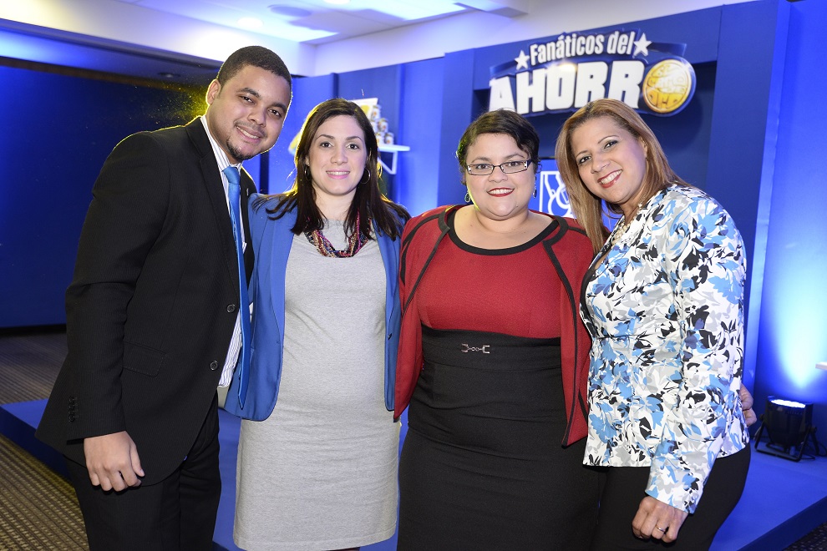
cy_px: 276
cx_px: 414
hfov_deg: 54.4
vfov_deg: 37.9
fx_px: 804
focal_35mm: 35
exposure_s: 1/60
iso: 1100
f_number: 4
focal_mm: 35
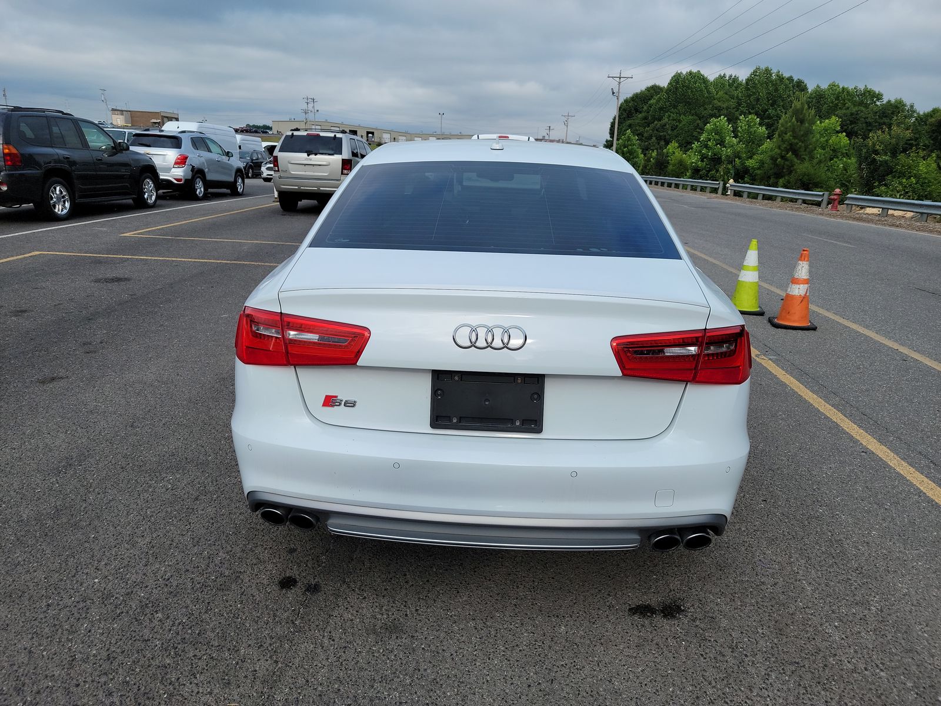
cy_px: 353
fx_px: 652
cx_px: 470
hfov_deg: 71.6
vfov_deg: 56.8
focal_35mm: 24
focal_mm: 6.7
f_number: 1.8
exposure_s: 1/583
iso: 50
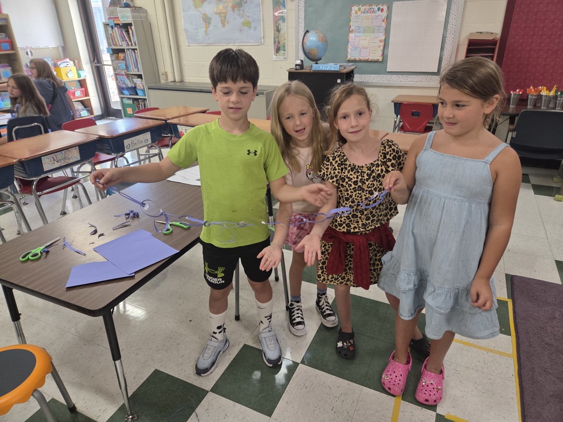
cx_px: 282
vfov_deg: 58.9
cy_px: 211
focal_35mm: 23
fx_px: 374
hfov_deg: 73.9
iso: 320
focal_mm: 5.4
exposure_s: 1/120
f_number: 1.8
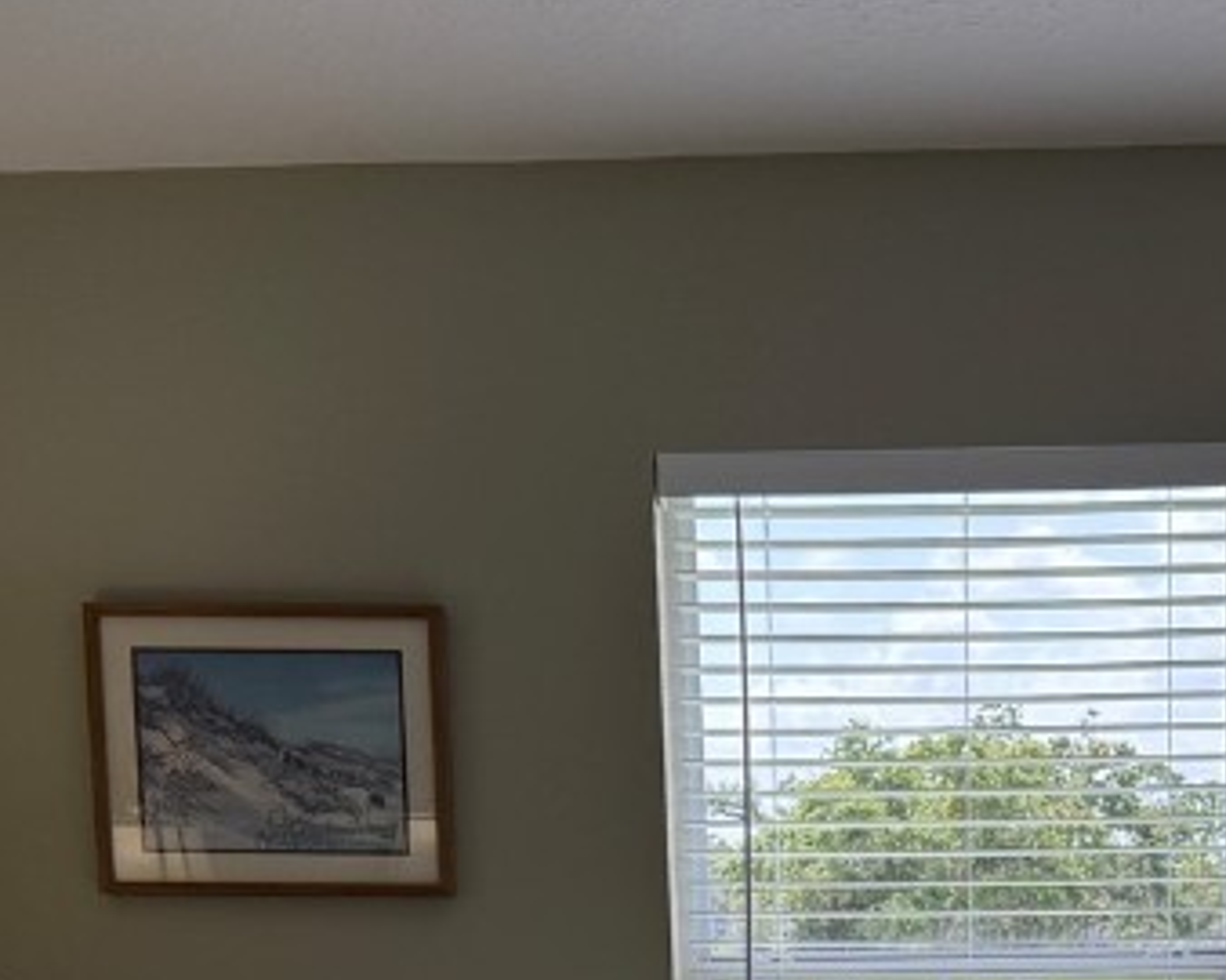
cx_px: 979
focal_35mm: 71
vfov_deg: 19.9
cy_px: 1256
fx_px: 2575
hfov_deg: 26.3
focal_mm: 6.76
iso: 100
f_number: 1.78
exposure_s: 1/1230
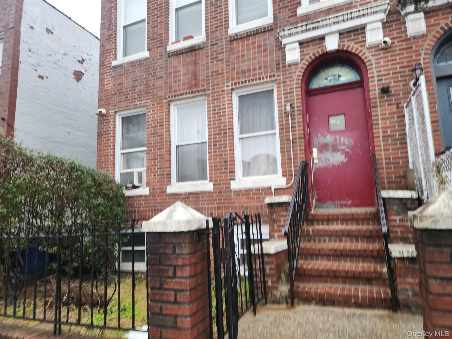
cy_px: 170
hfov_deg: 73.9
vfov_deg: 58.9
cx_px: 226
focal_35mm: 23
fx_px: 300
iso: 80
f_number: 1.8
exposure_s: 1/60
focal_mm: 5.4
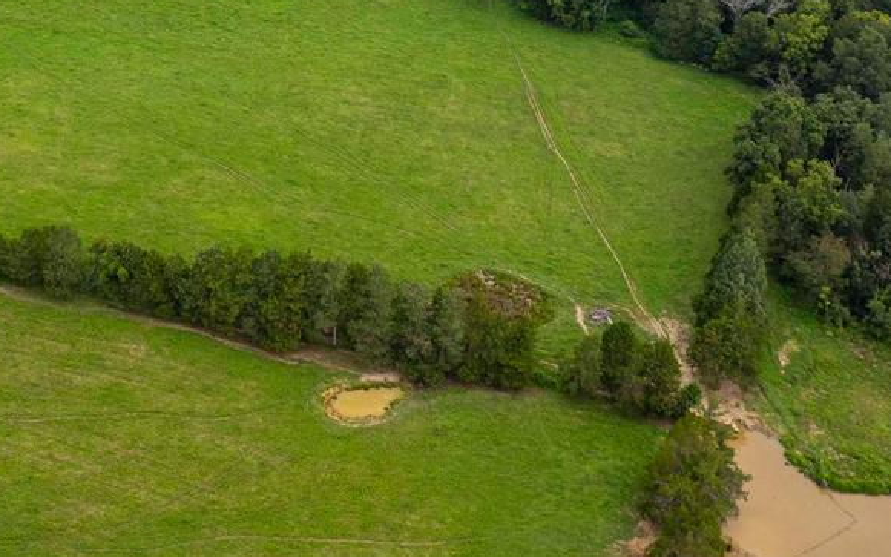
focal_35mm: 63
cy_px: -123
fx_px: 1530
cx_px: 153
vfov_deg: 19.4
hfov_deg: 31.5
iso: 100
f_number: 2.8
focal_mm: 12.29
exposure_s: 1/800
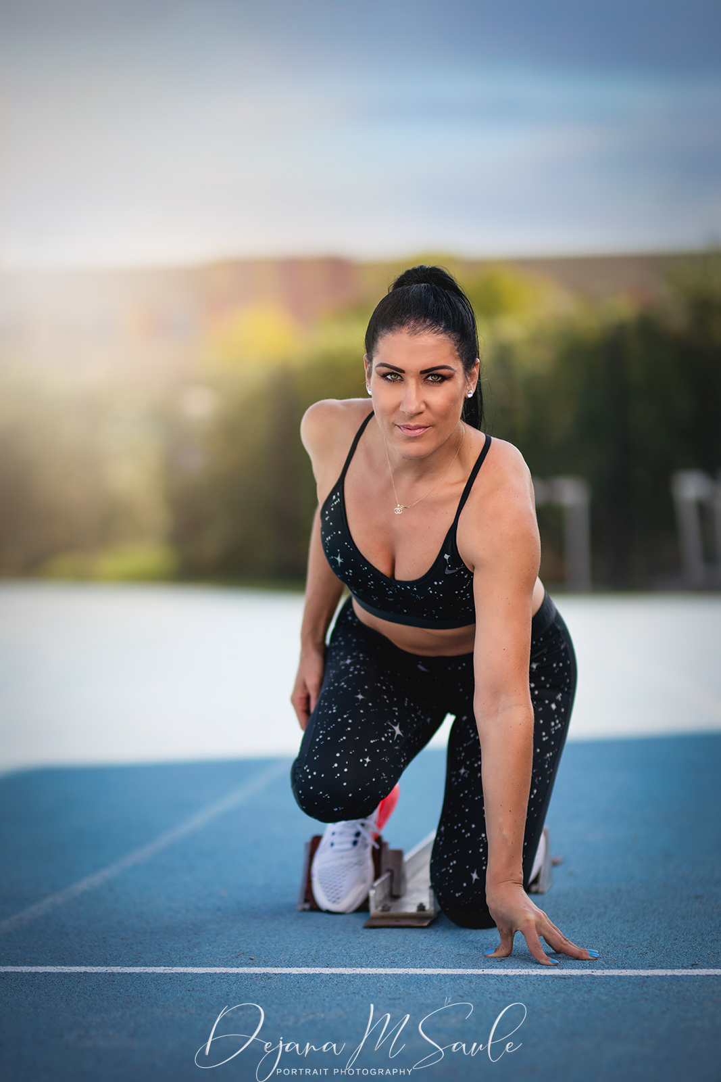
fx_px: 2553
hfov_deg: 16.1
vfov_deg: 23.9
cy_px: 541
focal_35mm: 85
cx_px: 360
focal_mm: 85
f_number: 1.4
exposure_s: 1/6400
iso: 80
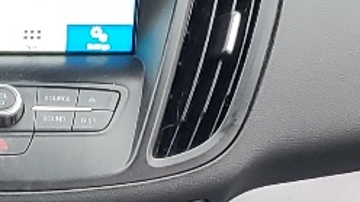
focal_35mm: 183
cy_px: 456
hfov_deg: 11.6
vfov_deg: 6.4
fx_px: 1745
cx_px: -33
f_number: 1.5
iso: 65
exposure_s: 1/60.2
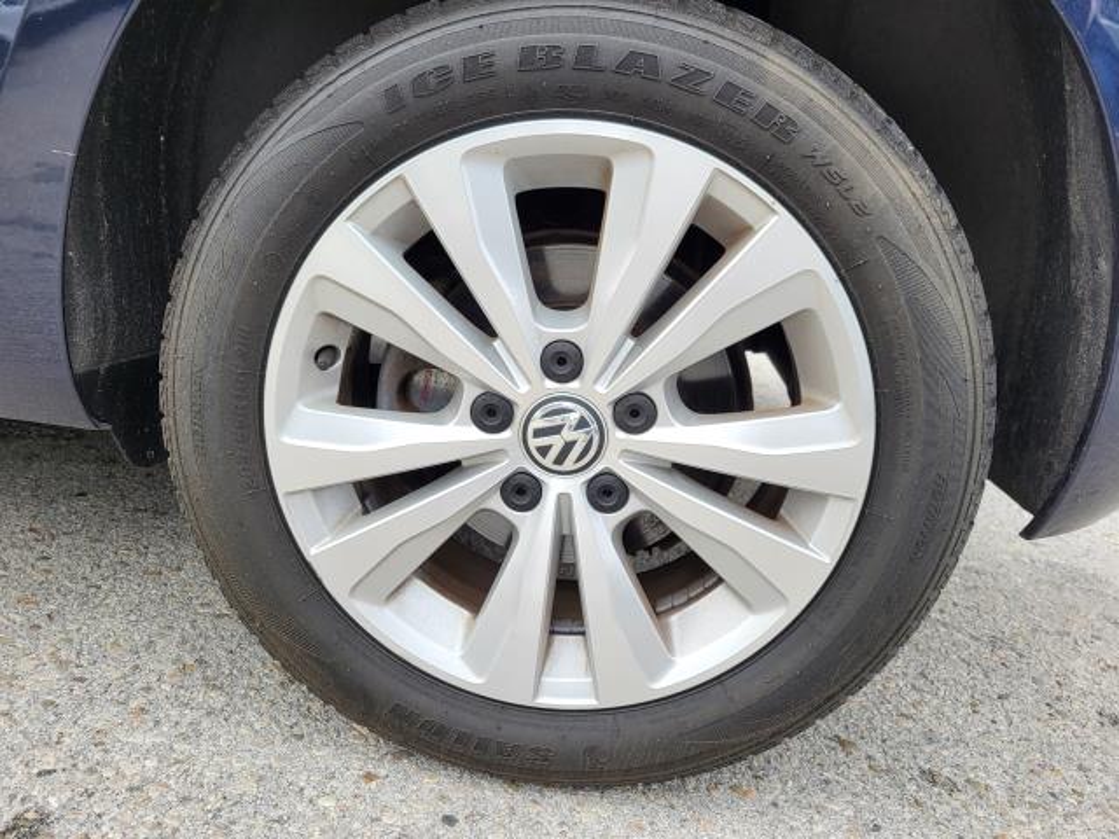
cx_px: 560
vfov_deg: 53.1
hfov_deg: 67.3
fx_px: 840
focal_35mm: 26
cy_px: 420
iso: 40
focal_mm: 5.4
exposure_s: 1/282
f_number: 1.8
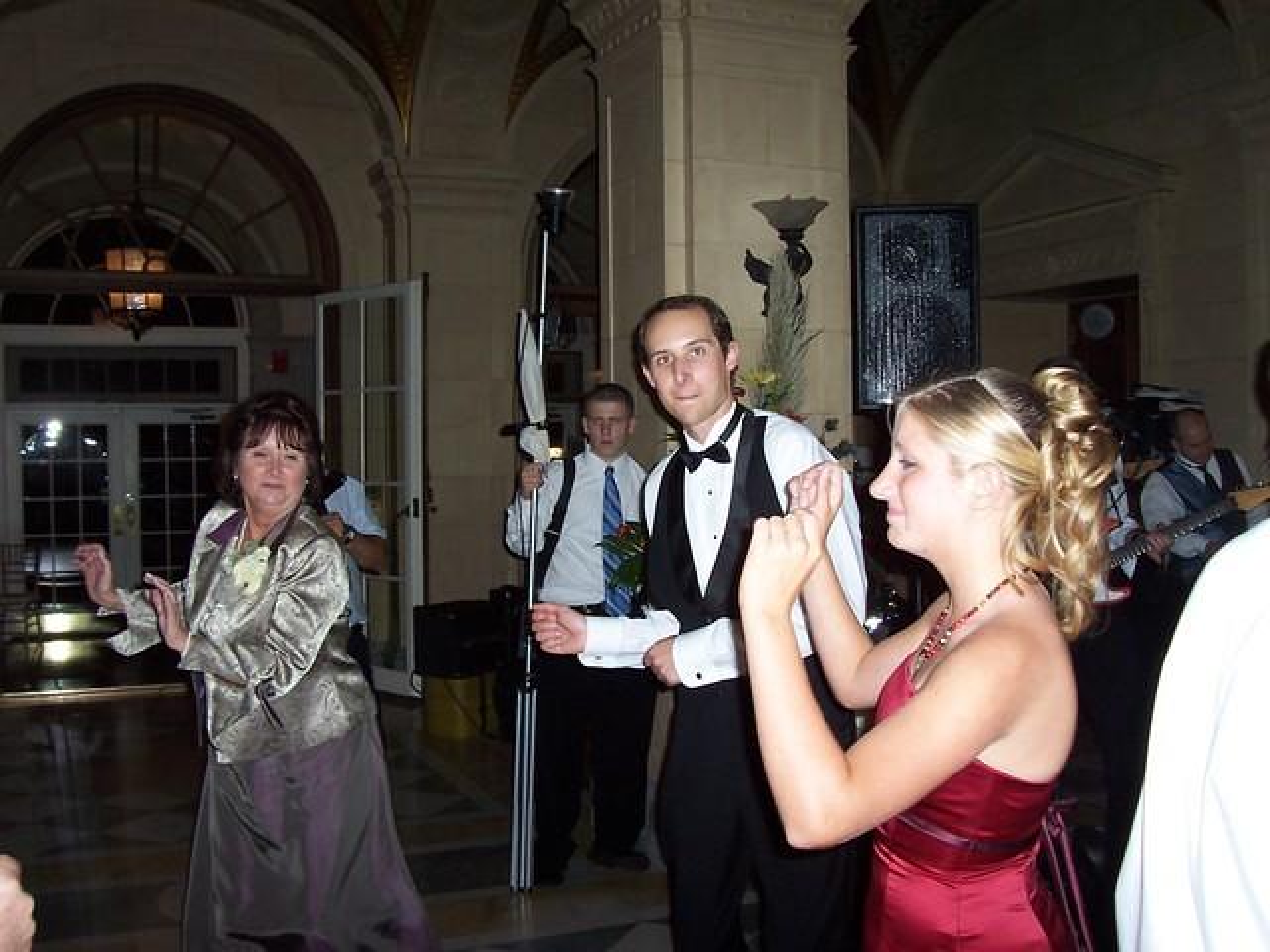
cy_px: 476
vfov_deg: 38.7
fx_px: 1357
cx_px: 635
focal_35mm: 37
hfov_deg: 50.1
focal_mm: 5.6
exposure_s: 1/60
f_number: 2.8
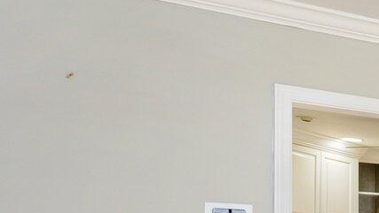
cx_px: 800
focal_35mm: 70
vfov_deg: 16.2
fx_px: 703
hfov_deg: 17.8
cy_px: 282
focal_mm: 14
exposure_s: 1/25
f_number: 7.1
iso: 250
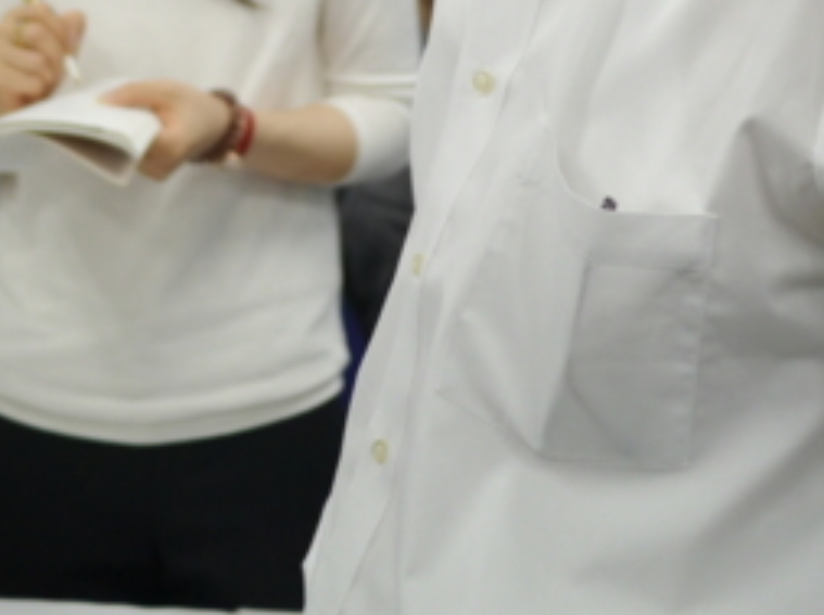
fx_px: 2710
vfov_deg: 12.5
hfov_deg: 17.3
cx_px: 322
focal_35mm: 114
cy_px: -244
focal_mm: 20
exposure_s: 1/250
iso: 400
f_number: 1.7
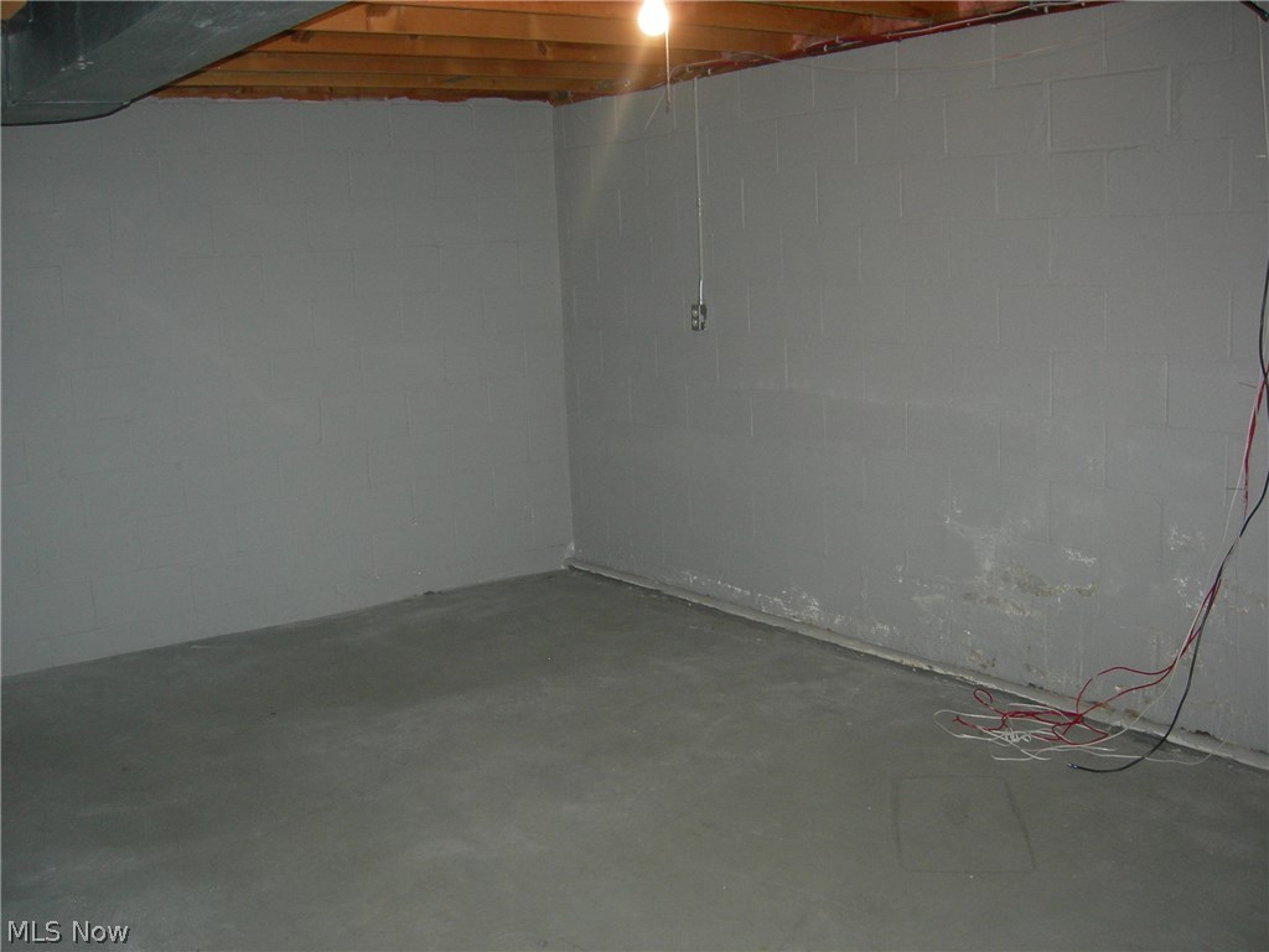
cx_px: 634
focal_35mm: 36
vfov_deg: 39.7
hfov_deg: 51.4
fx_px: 1320
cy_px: 476
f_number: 2.7
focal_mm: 7.5
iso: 200
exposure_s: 1/60.1
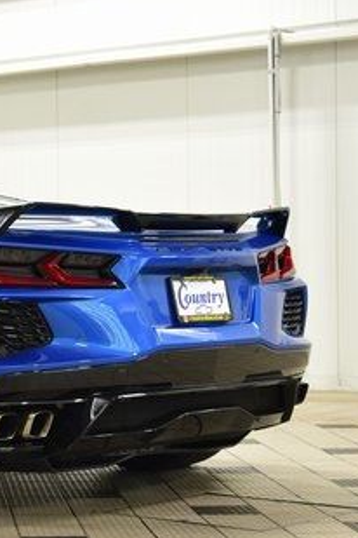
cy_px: 330
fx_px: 1671
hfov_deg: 11.8
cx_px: -149
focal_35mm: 112
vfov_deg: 18.2
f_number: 5
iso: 1600
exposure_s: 1/60
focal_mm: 36
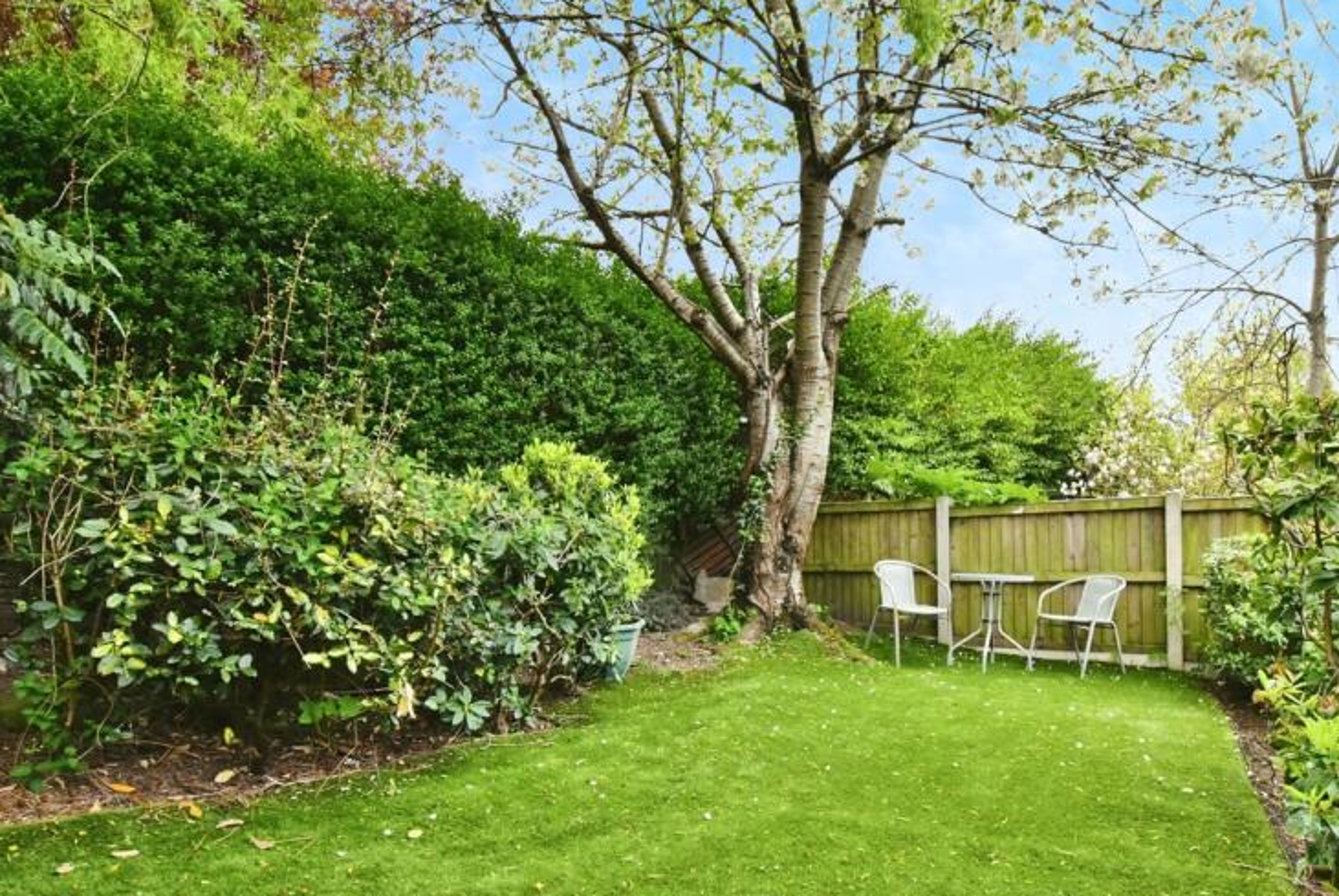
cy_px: 495
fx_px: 782
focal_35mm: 21
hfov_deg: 80.4
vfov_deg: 59.5
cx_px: 788
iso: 1600
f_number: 8
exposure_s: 1/100
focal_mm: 10
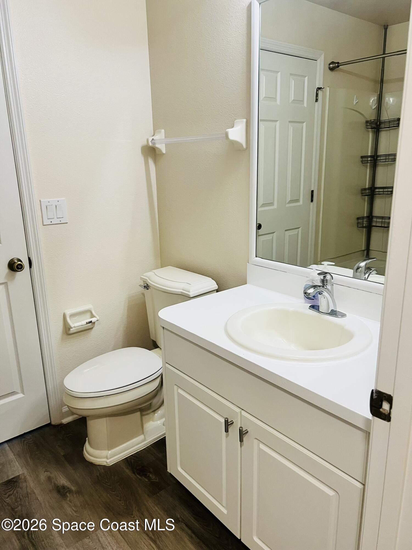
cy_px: 275
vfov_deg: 67.3
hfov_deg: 53.1
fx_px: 413
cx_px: 206
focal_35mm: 26
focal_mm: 5.7
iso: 100
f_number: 1.5
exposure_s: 1/60
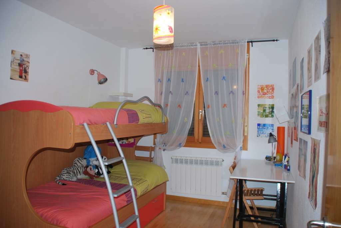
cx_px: 170
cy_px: 114
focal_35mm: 27
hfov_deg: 67.3
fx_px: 256
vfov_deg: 48.0
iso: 200
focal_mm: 18
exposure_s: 1/60
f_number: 3.5
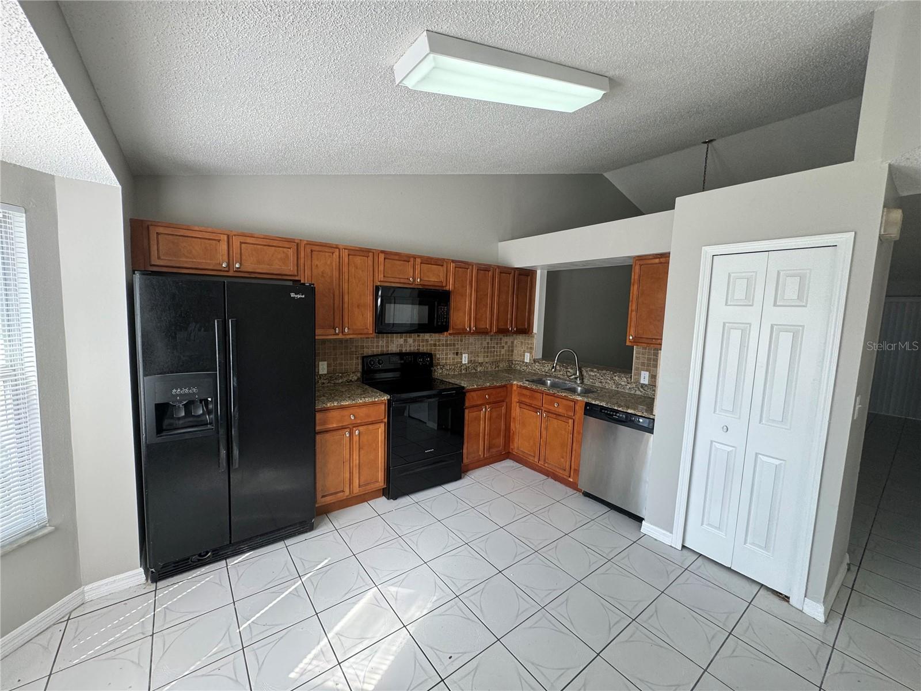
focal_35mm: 14
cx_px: 460
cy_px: 346
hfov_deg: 102.1
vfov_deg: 85.7
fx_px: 372
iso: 125
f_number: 2.2
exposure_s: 1/120
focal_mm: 2.22
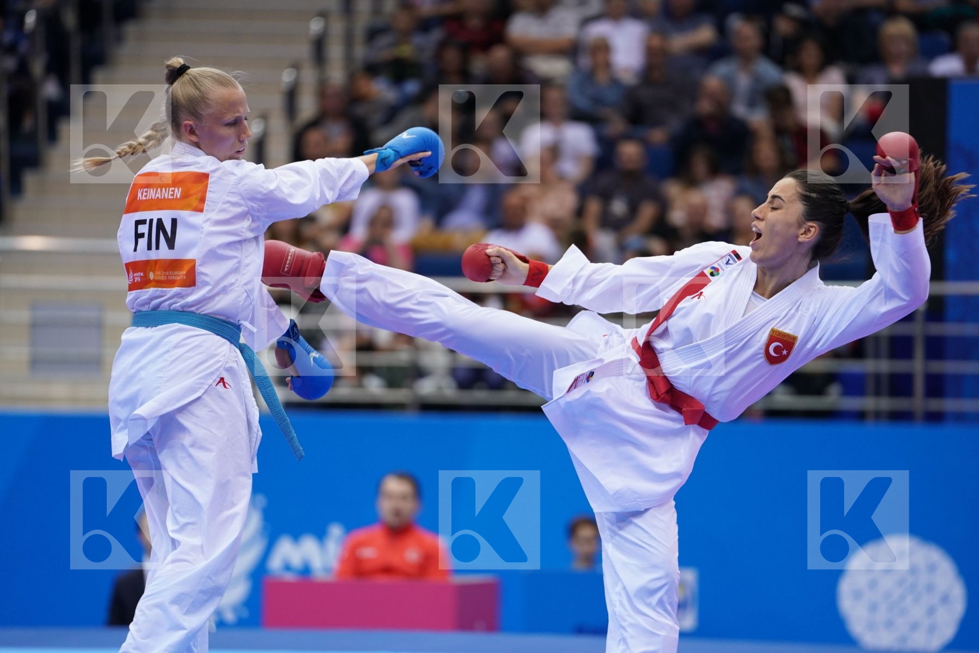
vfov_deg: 6.9
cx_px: 490
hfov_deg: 10.3
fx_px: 5438
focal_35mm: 200
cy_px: 326
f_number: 2.8
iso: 1600
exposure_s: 1/1000
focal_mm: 200
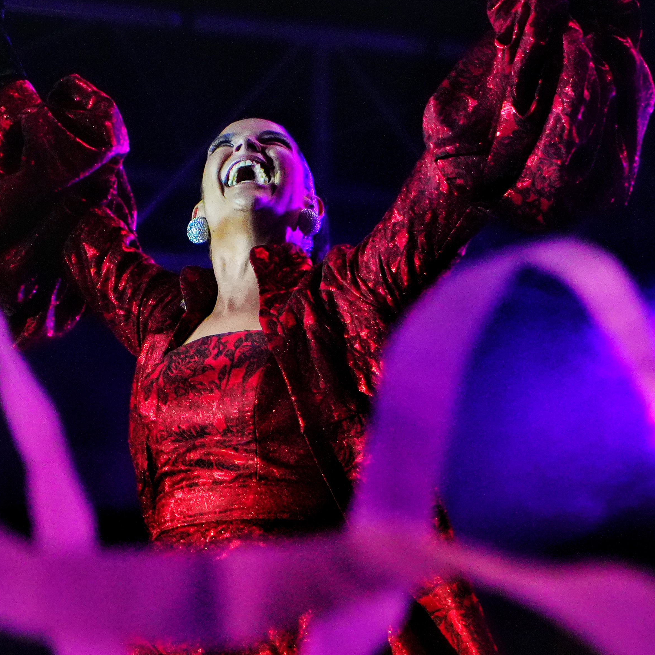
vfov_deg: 5.0
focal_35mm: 348
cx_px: 190
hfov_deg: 5.0
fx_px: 7452
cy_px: 302
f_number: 4
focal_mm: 105
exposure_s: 1/2500
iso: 3200
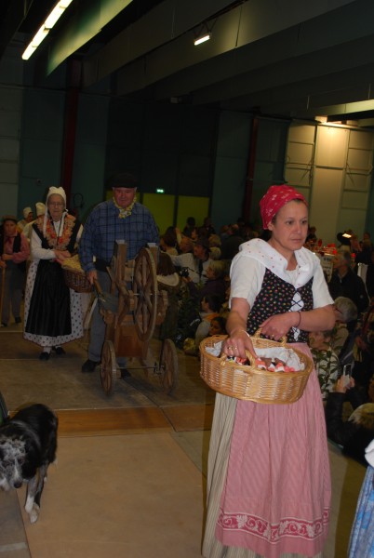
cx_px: 187
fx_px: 652
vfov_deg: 46.3
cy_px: 279
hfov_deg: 32.0
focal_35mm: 42
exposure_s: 1/60
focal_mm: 28
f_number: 4.5
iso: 200
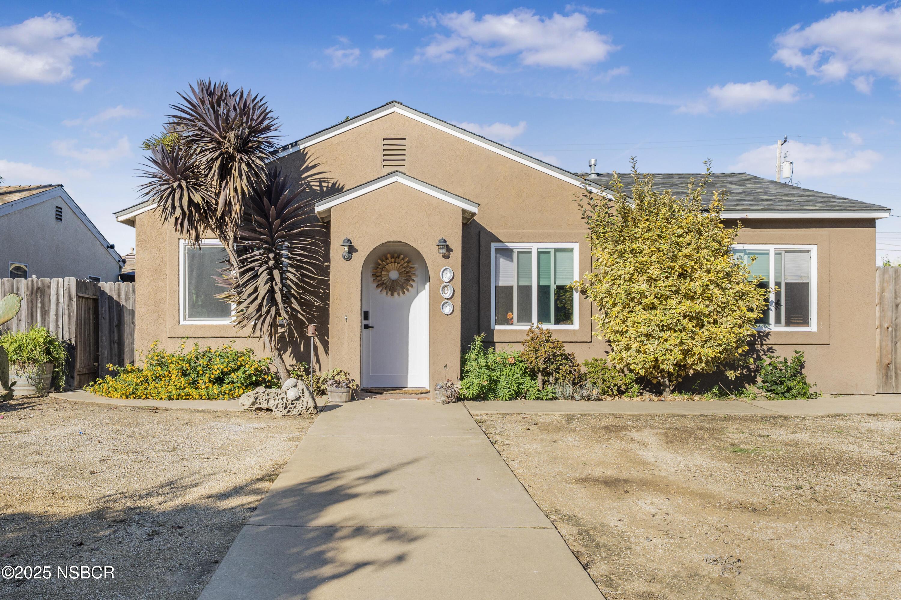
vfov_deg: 42.3
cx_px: 450
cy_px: 300
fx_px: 776
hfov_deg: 60.3
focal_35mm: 31
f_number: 8
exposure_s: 1/400
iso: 320
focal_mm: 21
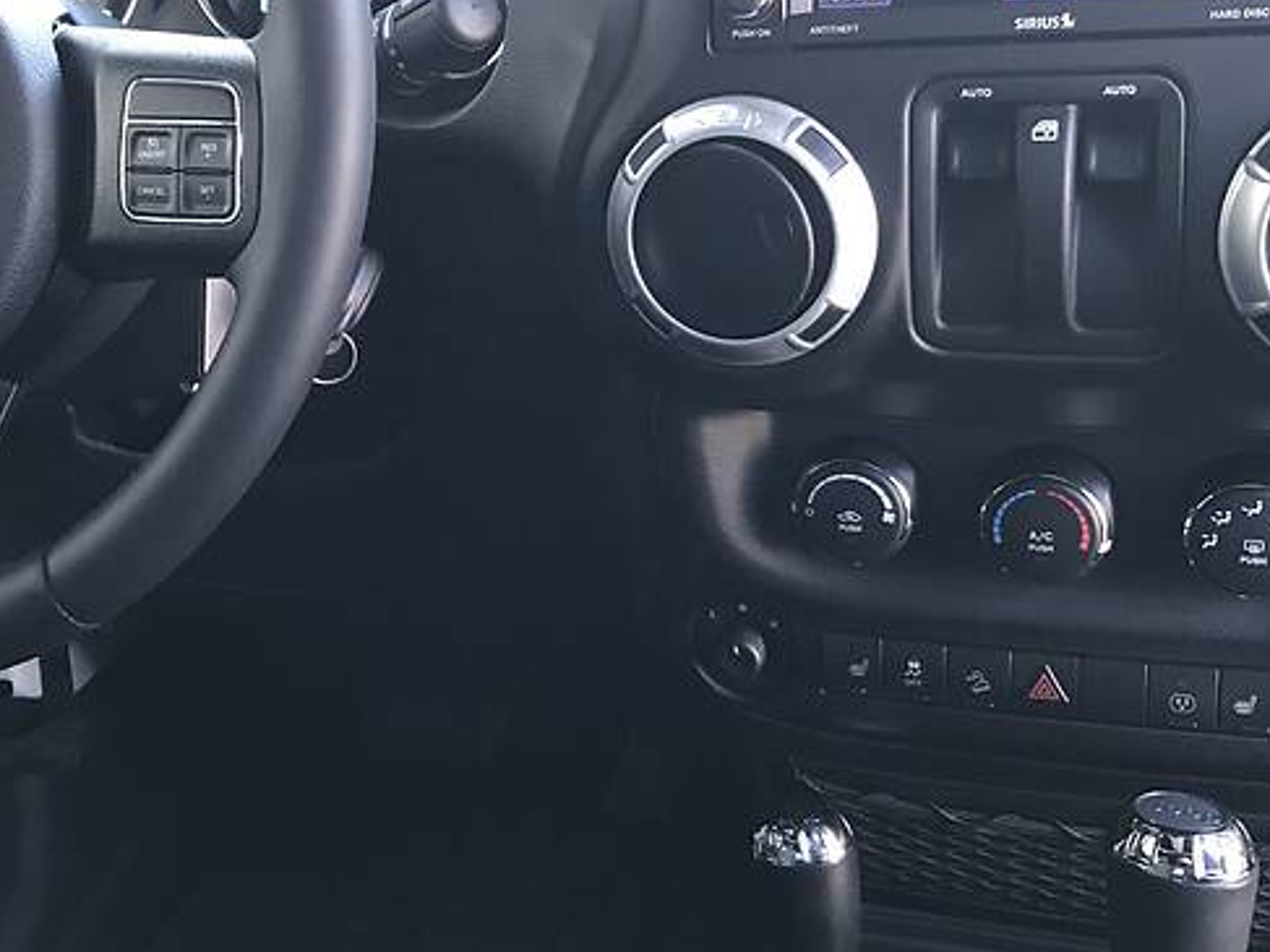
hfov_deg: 40.9
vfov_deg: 31.3
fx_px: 1687
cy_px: 342
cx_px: 451
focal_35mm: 46
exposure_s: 1/19
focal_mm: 4
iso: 40
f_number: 1.8
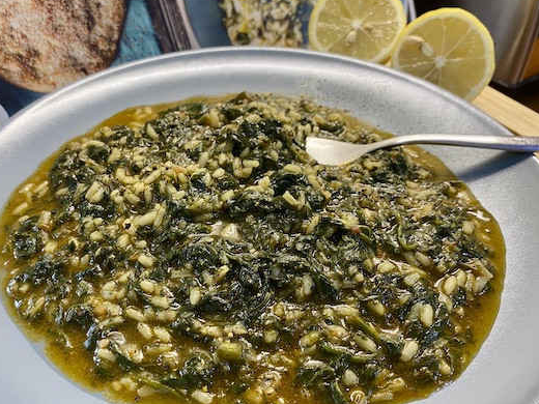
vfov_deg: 46.7
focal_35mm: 30
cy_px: 226
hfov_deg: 59.9
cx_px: 247
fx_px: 467
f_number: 1.8
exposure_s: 1/50
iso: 80
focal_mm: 4.25
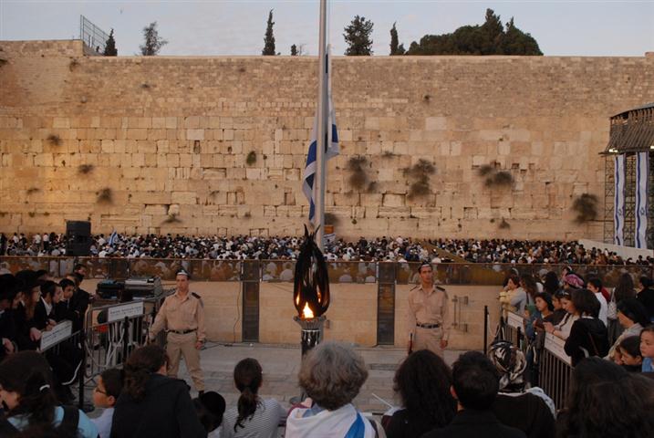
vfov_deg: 43.7
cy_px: 219
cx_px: 327
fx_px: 546
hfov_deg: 61.9
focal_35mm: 30
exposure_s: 1/60
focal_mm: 20
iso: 640
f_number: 6.3
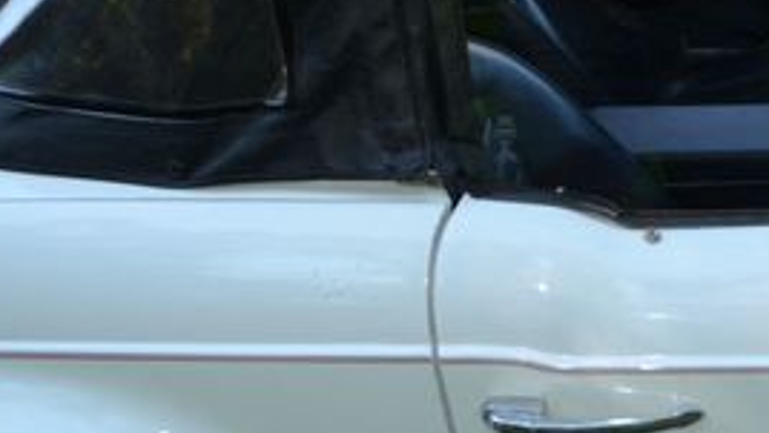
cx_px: 608
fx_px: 1530
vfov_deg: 15.9
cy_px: 37
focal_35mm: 75
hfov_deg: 27.7
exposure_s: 1/200
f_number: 3.8
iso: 110
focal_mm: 20
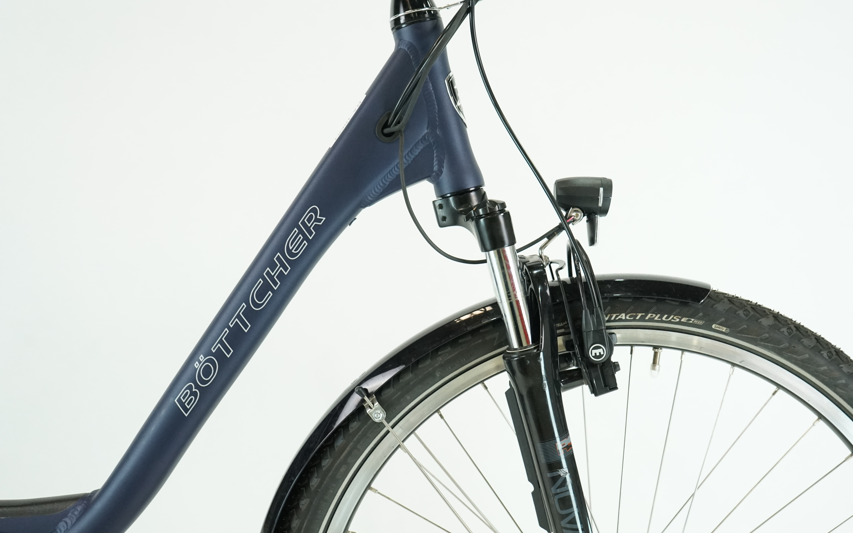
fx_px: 837
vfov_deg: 35.3
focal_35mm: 36
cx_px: 478
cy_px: 261
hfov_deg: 53.9
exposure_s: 1/200
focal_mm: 31
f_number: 5.6
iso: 2500
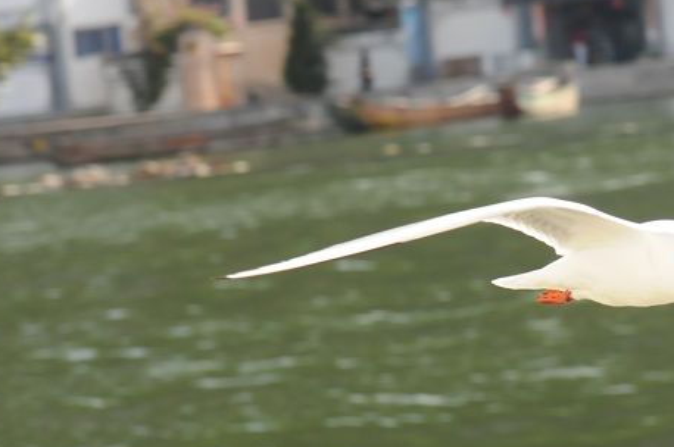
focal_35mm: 275
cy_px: 312
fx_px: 5139
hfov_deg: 7.5
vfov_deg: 5.0
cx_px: 450
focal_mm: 105
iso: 800
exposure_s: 1/800
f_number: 8
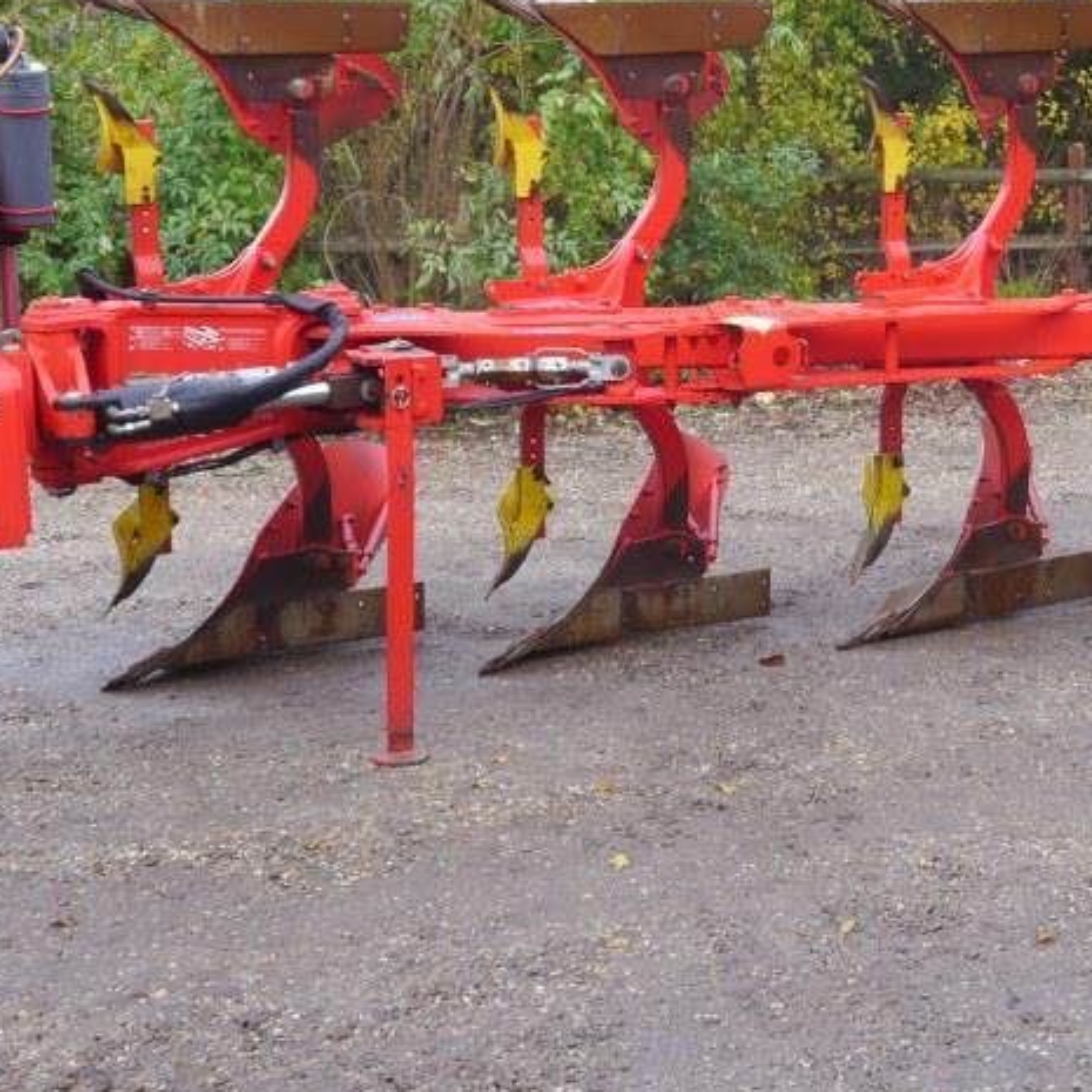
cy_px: 315
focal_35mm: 70
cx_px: 885
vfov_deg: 24.5
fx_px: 2498
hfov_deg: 24.2
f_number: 4
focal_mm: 18
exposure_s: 1/80
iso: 160
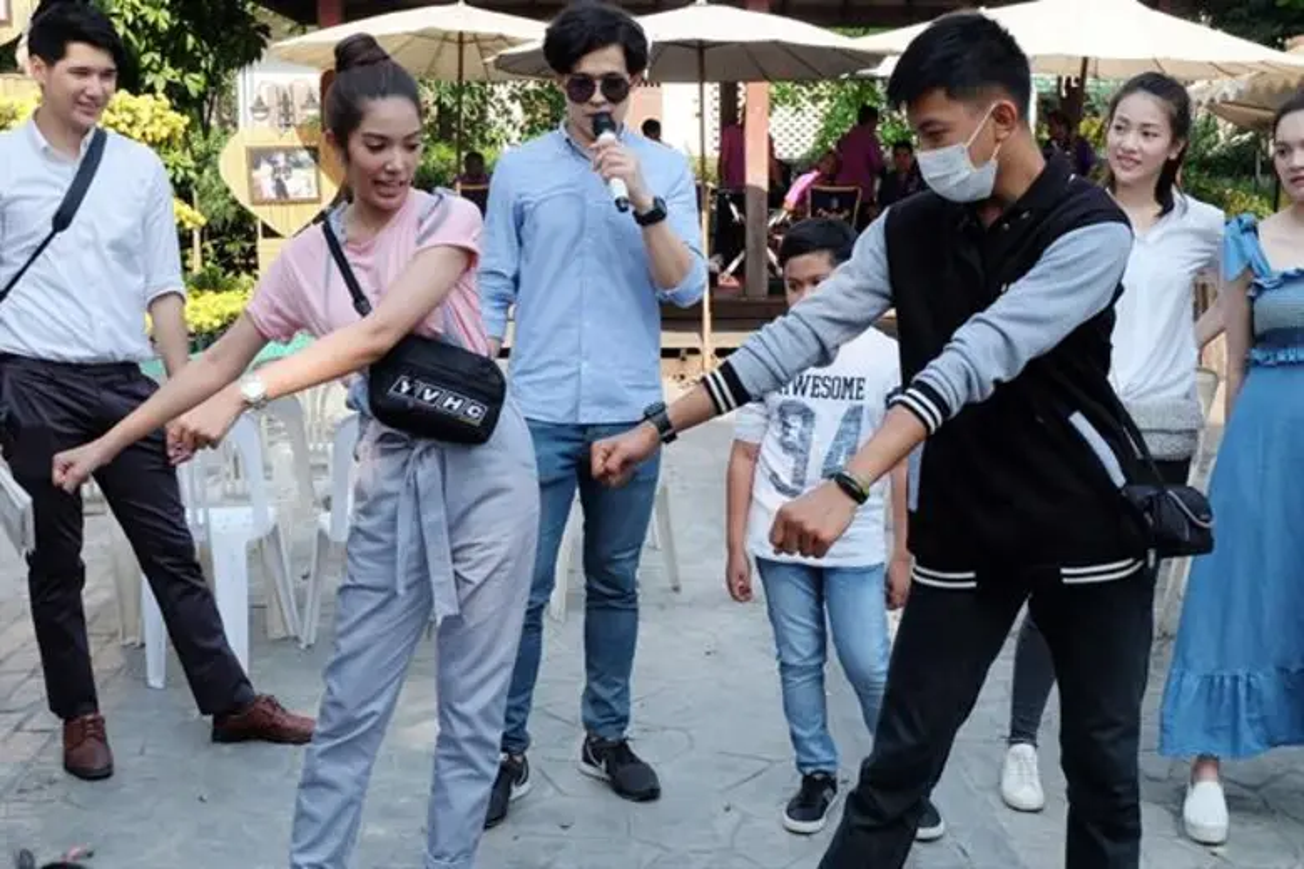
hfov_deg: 46.4
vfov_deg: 31.9
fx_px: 1521
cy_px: 434
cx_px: 652
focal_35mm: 42
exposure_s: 1/420
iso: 800
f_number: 7.1
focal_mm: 28.2
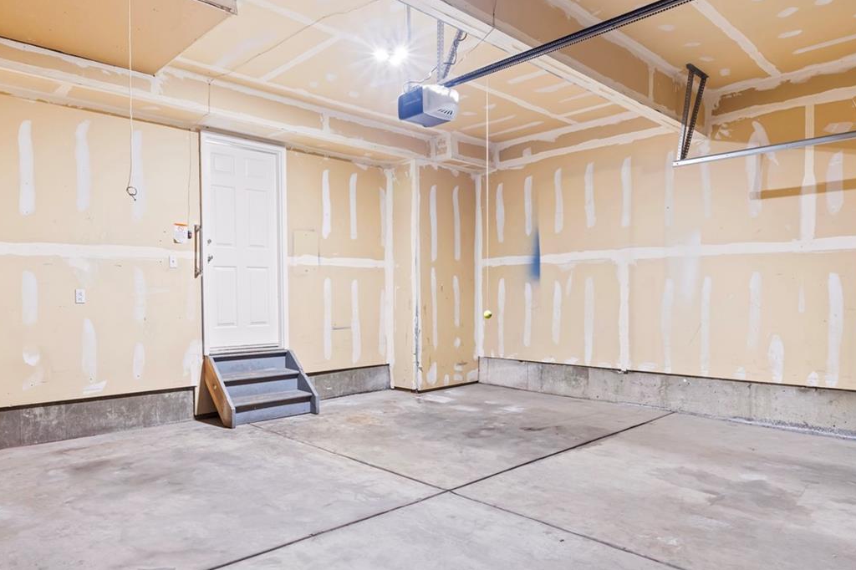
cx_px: 410
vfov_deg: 51.2
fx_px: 594
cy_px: 310
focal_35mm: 25
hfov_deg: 71.5
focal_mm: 16
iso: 200
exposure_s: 1/8
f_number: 8
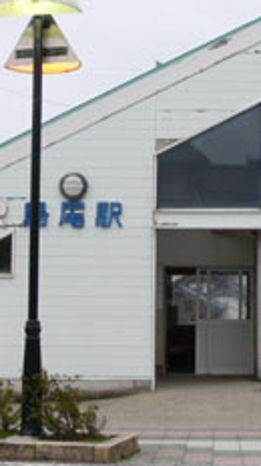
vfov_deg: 26.8
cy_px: 187
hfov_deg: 15.2
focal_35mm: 79
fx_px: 975
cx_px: 207
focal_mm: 8.9
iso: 80
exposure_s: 1/125
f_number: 4
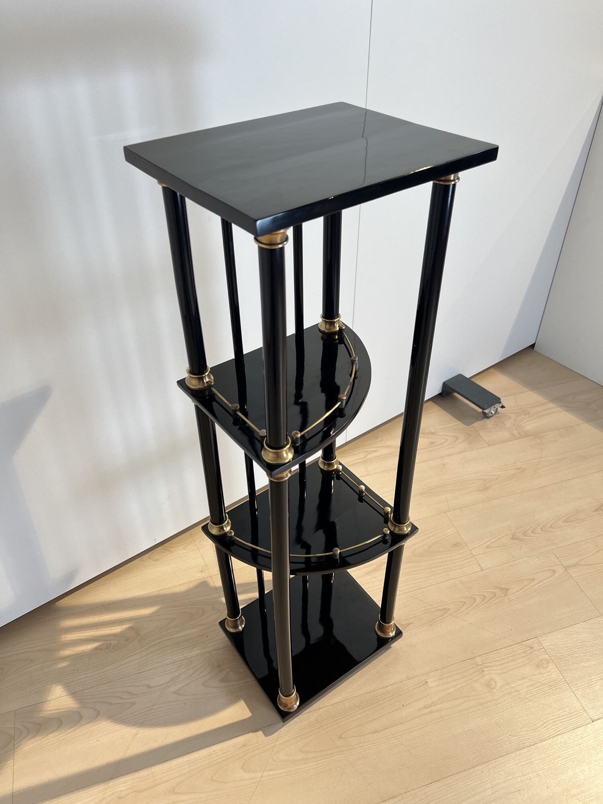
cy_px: 402
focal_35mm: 26
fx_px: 604
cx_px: 302
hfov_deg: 53.1
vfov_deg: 67.3
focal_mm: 5.7
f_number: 1.5
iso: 125
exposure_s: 1/100
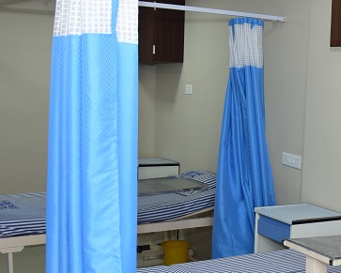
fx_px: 636
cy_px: 156
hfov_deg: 29.3
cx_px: 273
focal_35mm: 63
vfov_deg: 24.2
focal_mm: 27
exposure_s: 1/160
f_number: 5.6
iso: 800
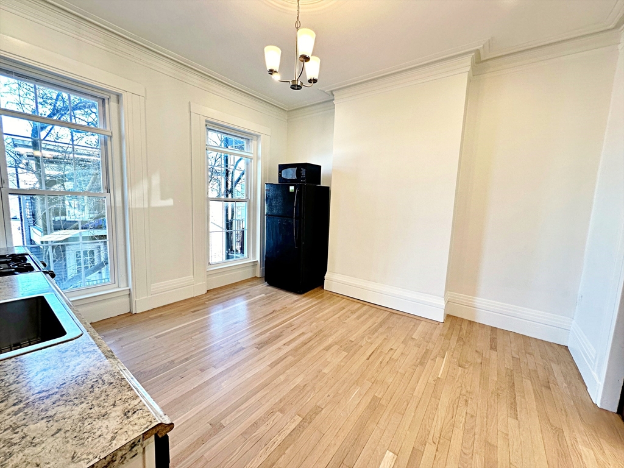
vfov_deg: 85.7
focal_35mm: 14
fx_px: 252
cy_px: 234
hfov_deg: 102.1
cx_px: 312
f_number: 2.2
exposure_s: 1/120
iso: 125
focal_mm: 2.22
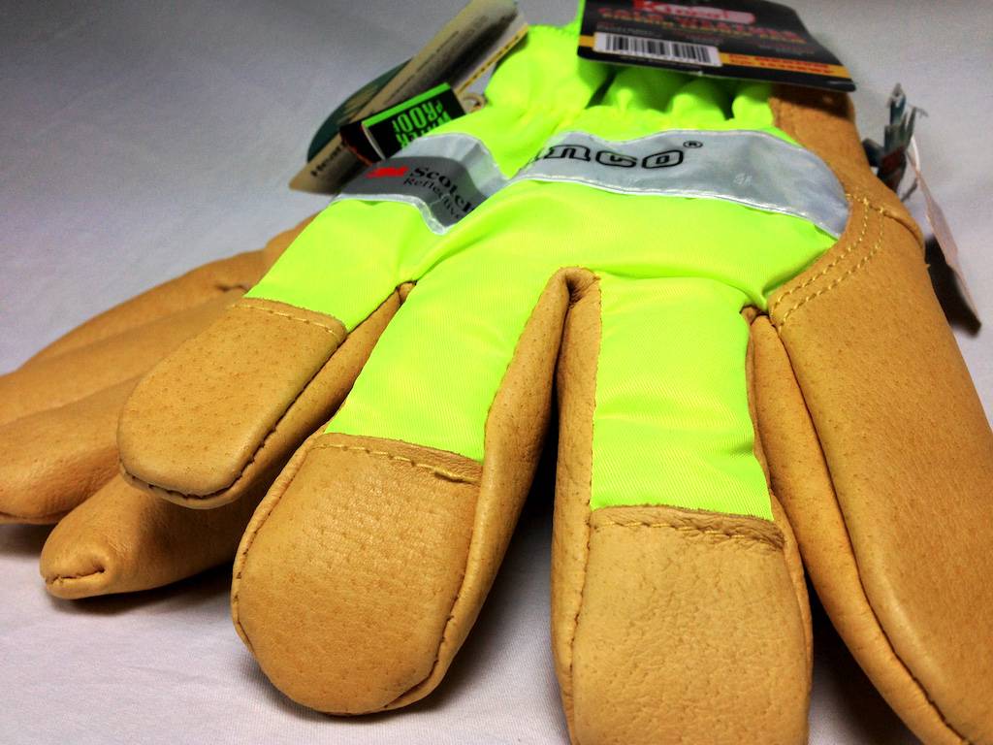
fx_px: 947
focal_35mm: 33
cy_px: 372
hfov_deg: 55.4
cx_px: 496
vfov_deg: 42.9
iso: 50
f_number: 2.4
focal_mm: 4.12
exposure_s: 1/559
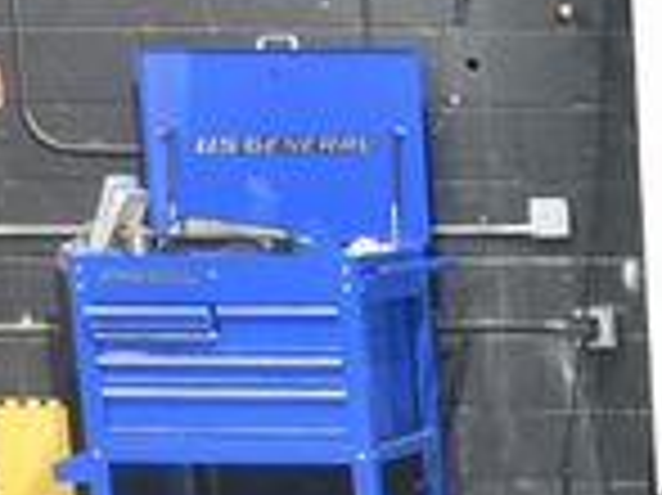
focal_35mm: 151
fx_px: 2885
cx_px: 1410
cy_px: 814
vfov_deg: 9.5
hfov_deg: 11.5
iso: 100
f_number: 8
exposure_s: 1/160
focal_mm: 24
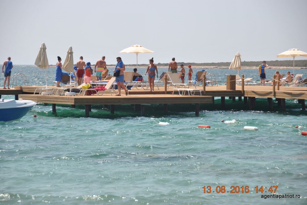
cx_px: 154
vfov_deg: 8.7
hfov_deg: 13.0
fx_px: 1345
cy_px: 102
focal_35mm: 158
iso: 100
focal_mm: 105
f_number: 5.6
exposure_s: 1/500
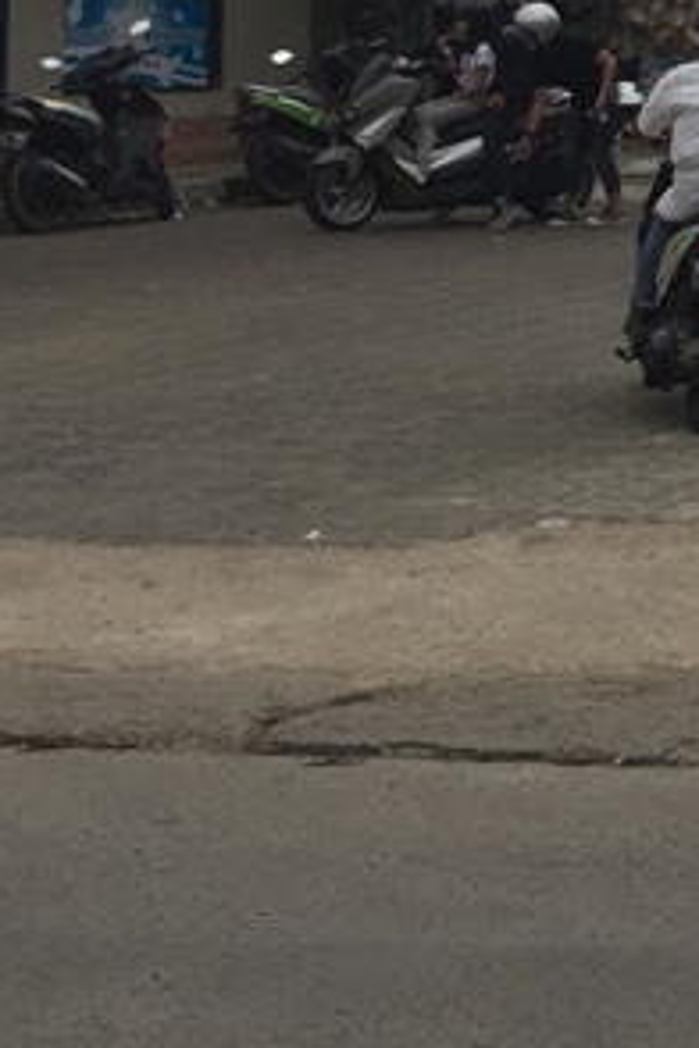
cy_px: -7
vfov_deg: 18.9
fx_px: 3058
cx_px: 1648
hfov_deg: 11.1
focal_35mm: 105
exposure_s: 1/2326
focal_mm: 4.15
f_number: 2.2
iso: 32
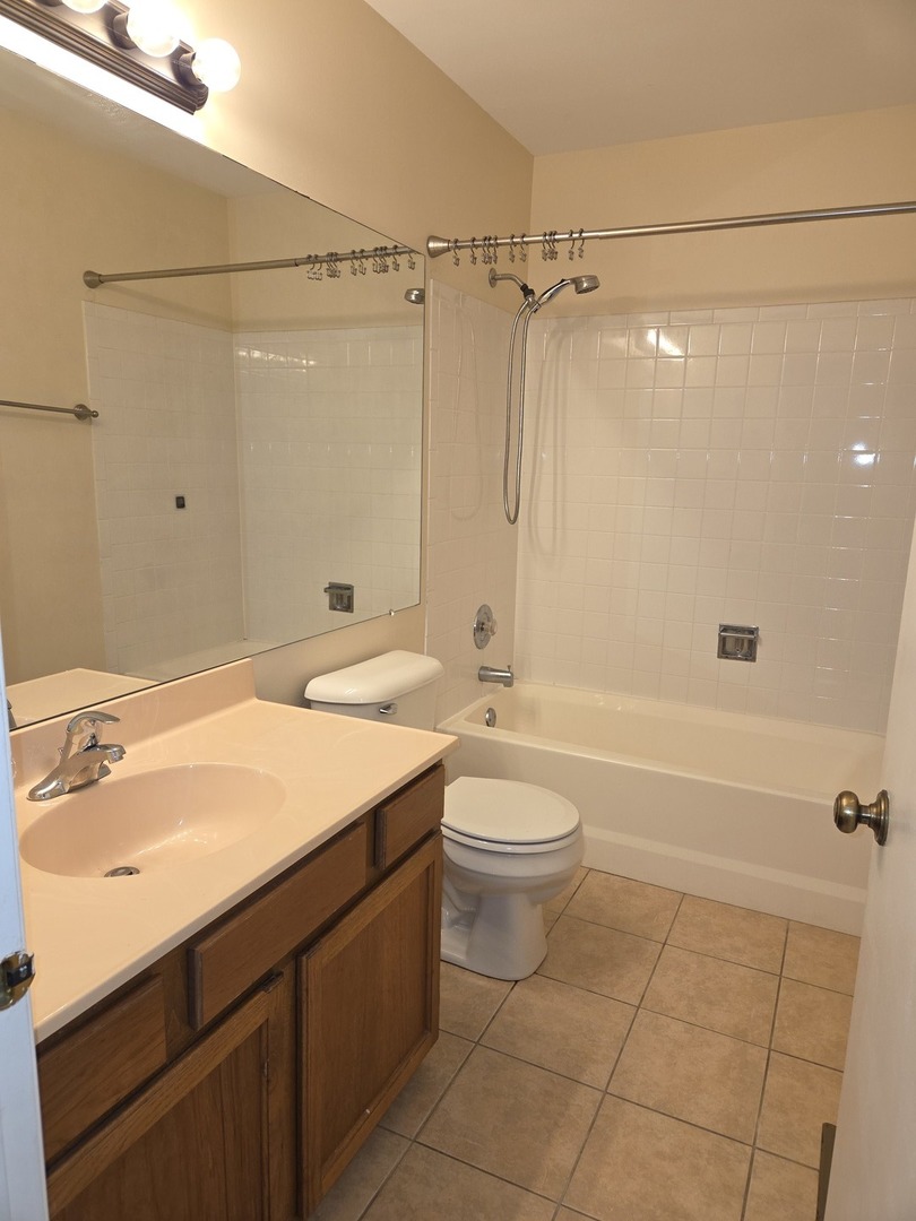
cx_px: 458
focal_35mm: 23
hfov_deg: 58.9
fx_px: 811
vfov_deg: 73.9
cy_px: 610
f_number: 1.8
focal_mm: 5.4
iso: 80
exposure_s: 1/60
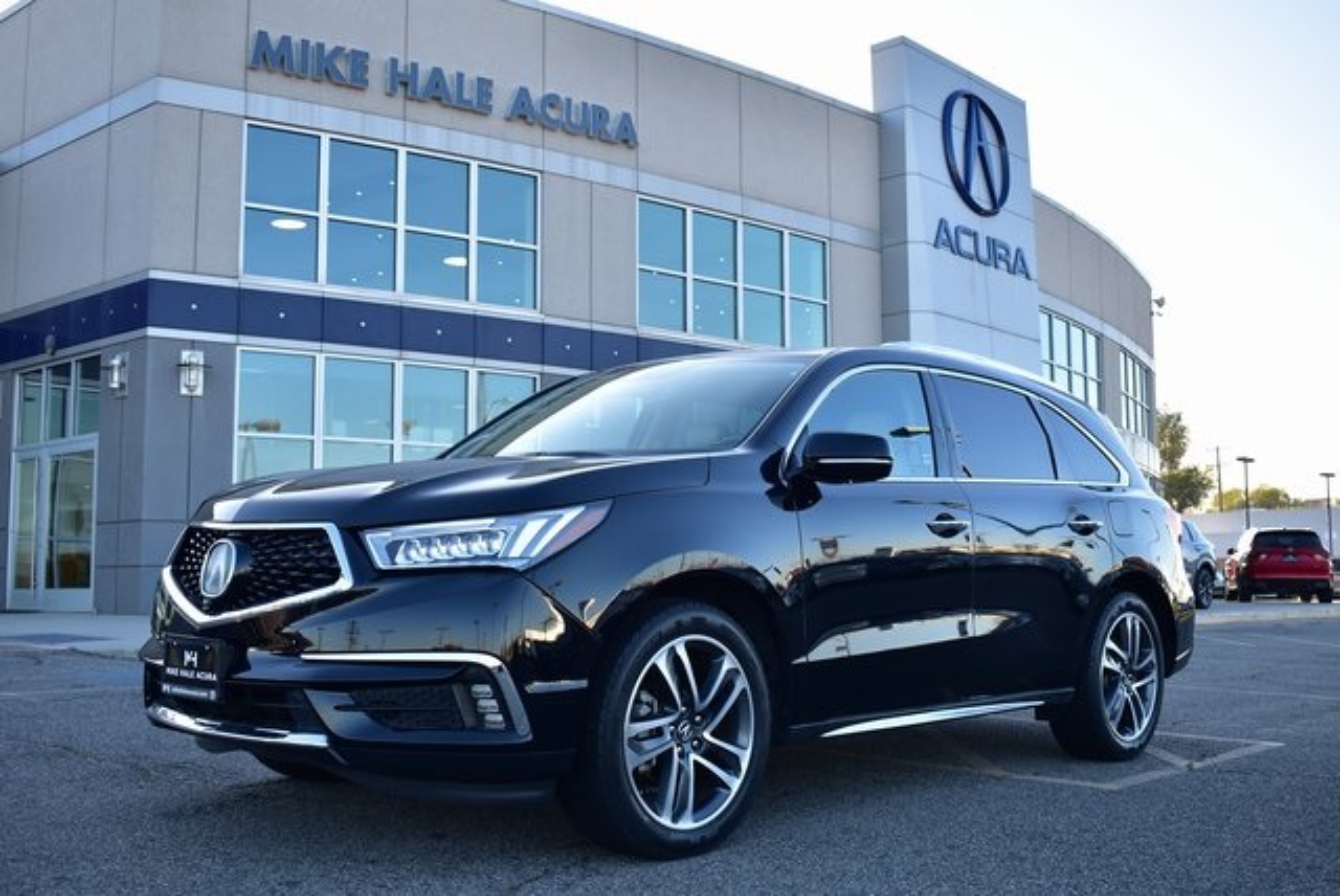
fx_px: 1397
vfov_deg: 35.6
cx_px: 670
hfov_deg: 51.2
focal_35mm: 38
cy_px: 448
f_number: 5.6
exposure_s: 1/125
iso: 100
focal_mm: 25
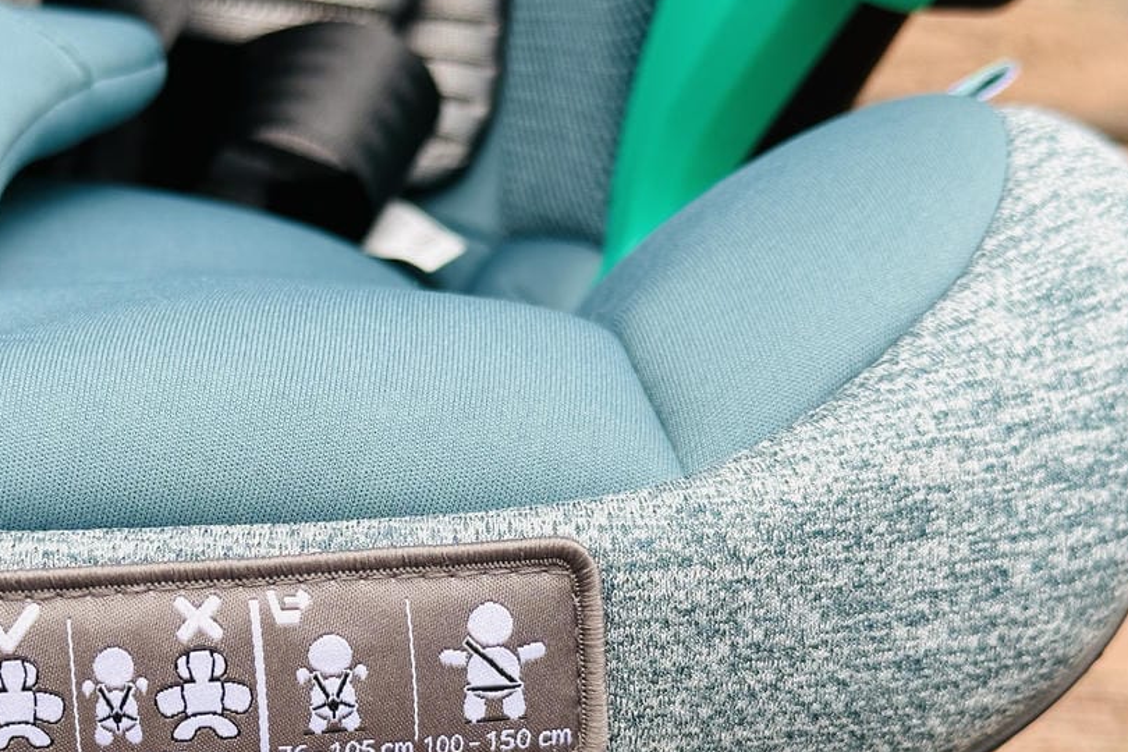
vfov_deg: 18.3
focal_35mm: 74
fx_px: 2318
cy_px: 604
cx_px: 336
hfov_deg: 27.1
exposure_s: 1/215
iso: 50
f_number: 1.78
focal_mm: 6.86
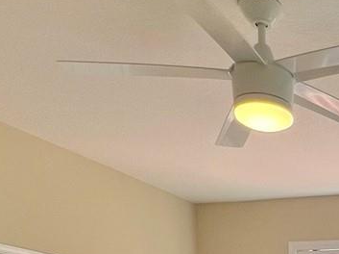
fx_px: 577
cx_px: 422
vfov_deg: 18.6
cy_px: 472
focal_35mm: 59
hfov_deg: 28.0
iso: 32
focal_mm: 1.57
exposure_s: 1/228
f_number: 1.8
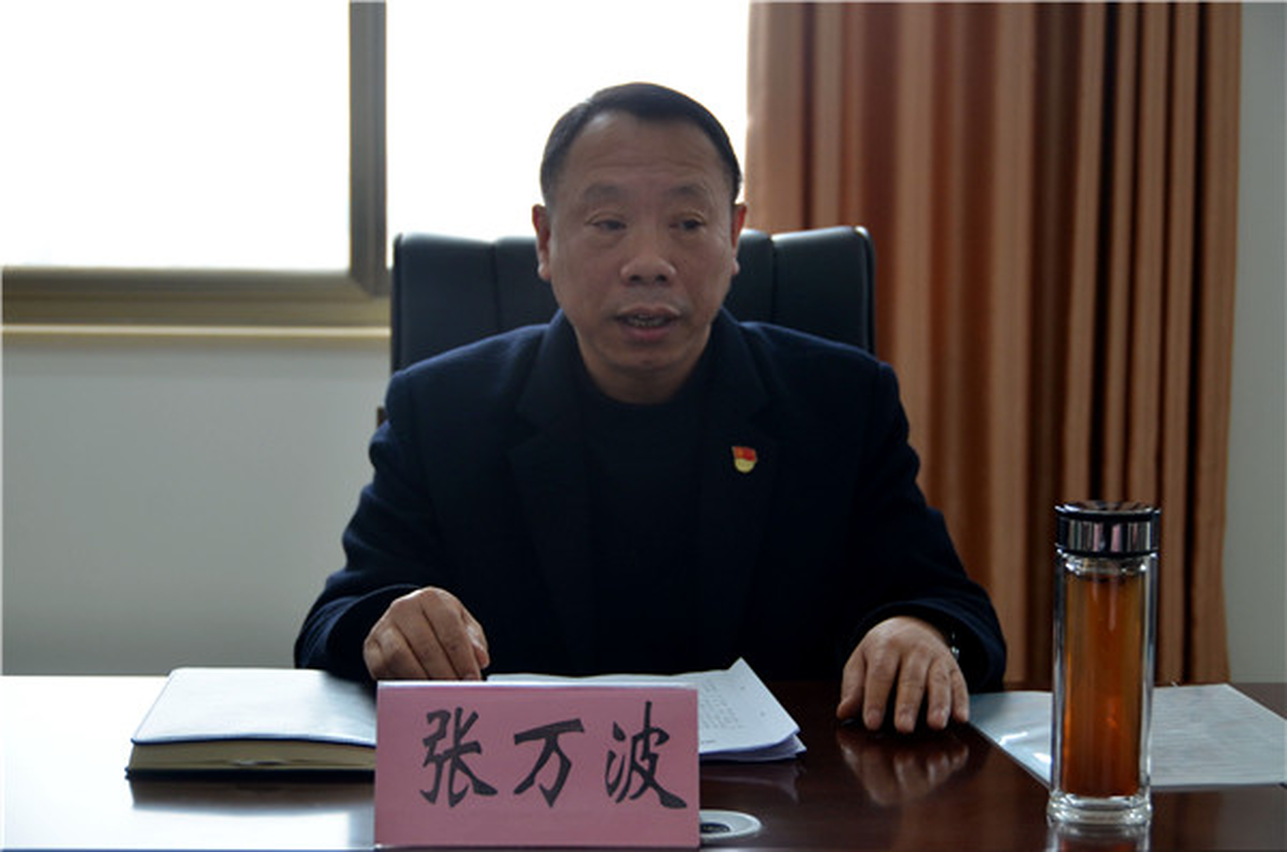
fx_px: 2782
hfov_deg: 26.0
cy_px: 426
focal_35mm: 78
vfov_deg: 17.4
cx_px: 644
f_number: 4.8
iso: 400
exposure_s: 1/90
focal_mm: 52
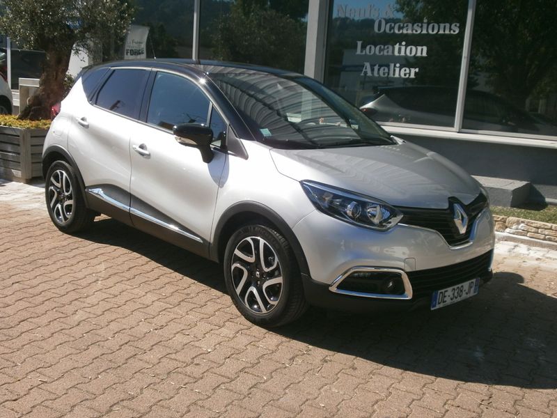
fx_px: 628
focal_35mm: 39
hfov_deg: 47.9
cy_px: 209
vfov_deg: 36.8
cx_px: 278
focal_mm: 6.9
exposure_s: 1/1000
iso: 100
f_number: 3.4
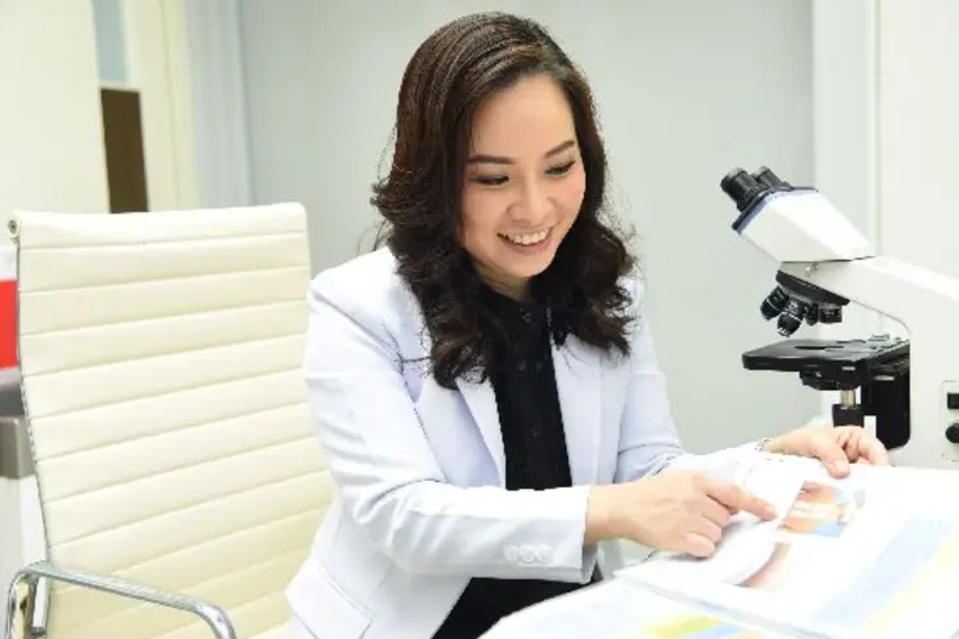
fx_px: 1358
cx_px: 489
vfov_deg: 26.5
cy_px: 312
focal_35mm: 51
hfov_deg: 38.9
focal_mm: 48
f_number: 4
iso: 800
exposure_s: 1/125
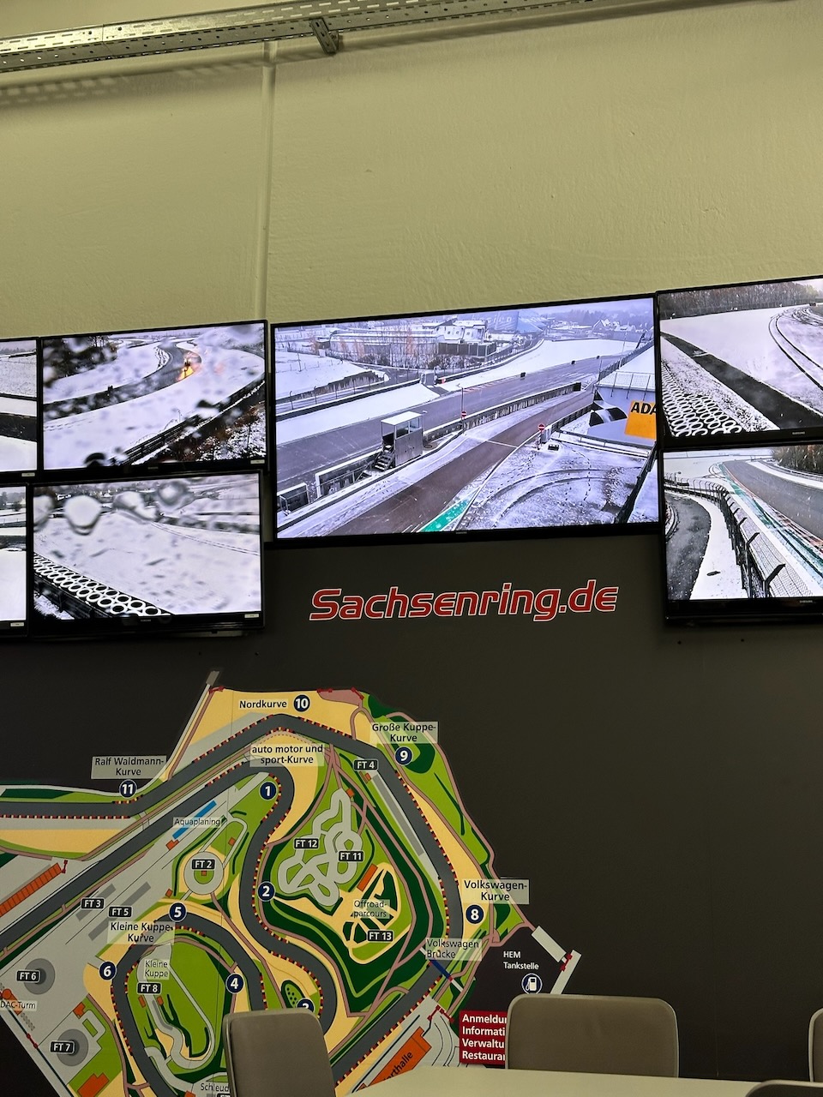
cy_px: 548
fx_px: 1522
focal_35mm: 48
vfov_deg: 39.7
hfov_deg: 30.3
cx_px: 412
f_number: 1.78
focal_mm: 6.86
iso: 100
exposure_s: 1/50
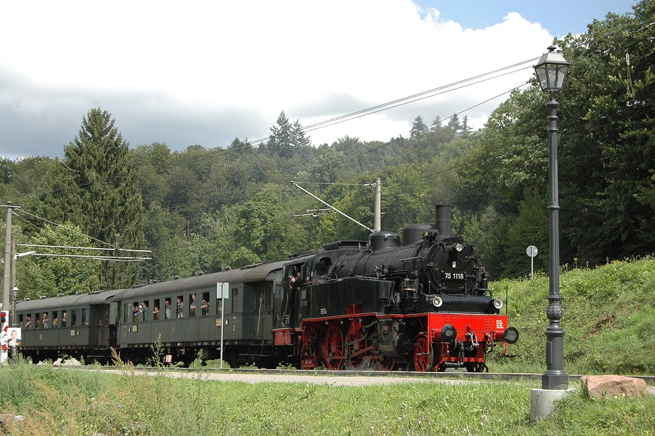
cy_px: 218
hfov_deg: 29.3
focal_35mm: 69
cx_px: 328
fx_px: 1254
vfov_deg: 19.7
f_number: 7.1
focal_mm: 46
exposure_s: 1/1250
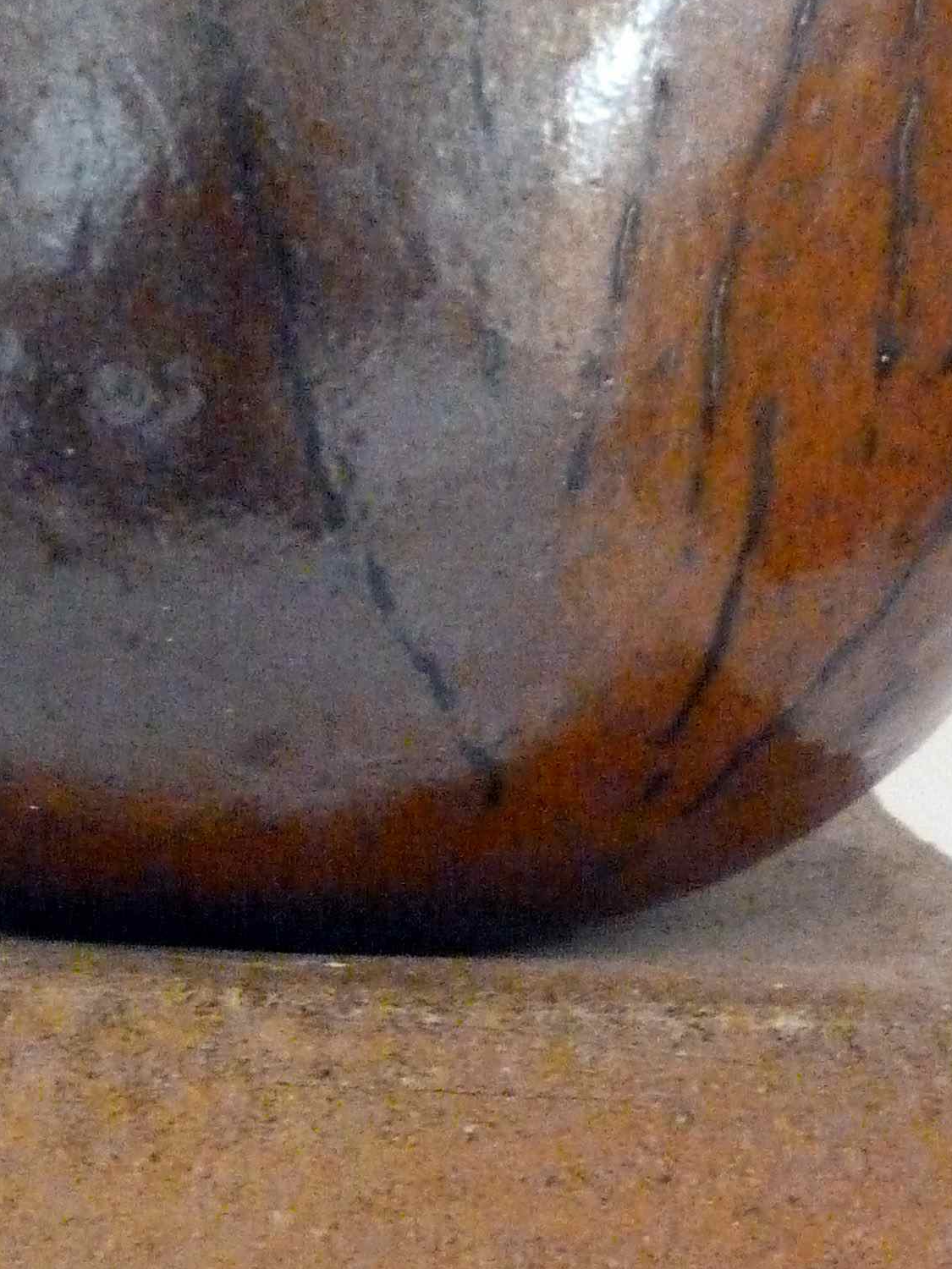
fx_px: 2640
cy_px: 925
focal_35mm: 72
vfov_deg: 26.7
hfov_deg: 20.3
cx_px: 259
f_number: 2.8
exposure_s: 1/4
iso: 1600
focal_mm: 4.5
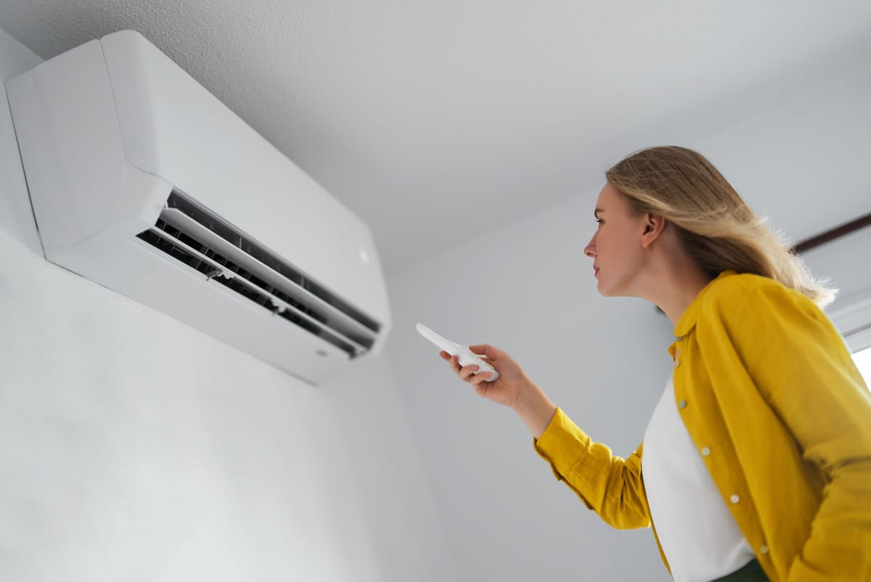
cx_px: 436
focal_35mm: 50
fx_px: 1211
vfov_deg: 27.0
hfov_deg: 39.6
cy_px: 291
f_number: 1.2
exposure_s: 1/125
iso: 320
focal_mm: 50
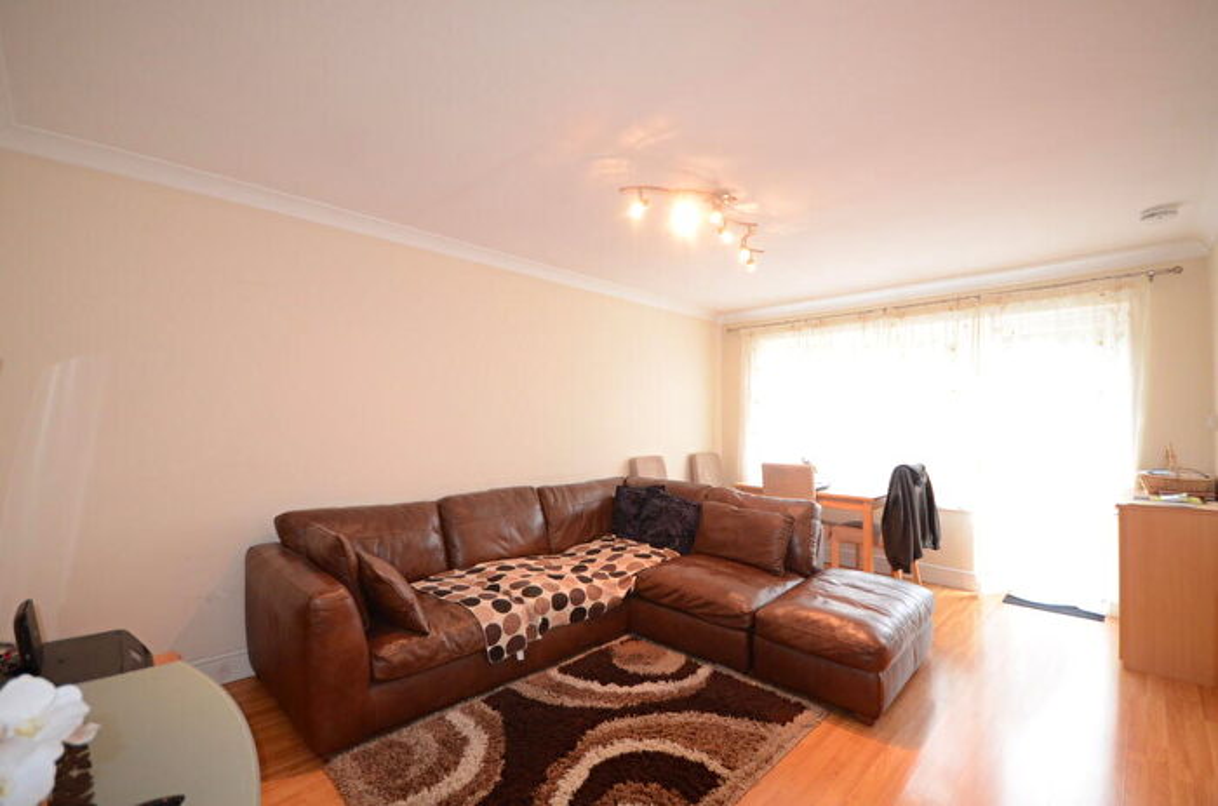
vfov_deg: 77.0
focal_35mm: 15
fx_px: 506
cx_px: 609
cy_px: 403
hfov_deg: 100.5
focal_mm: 10
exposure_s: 1/100
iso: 1800
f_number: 5
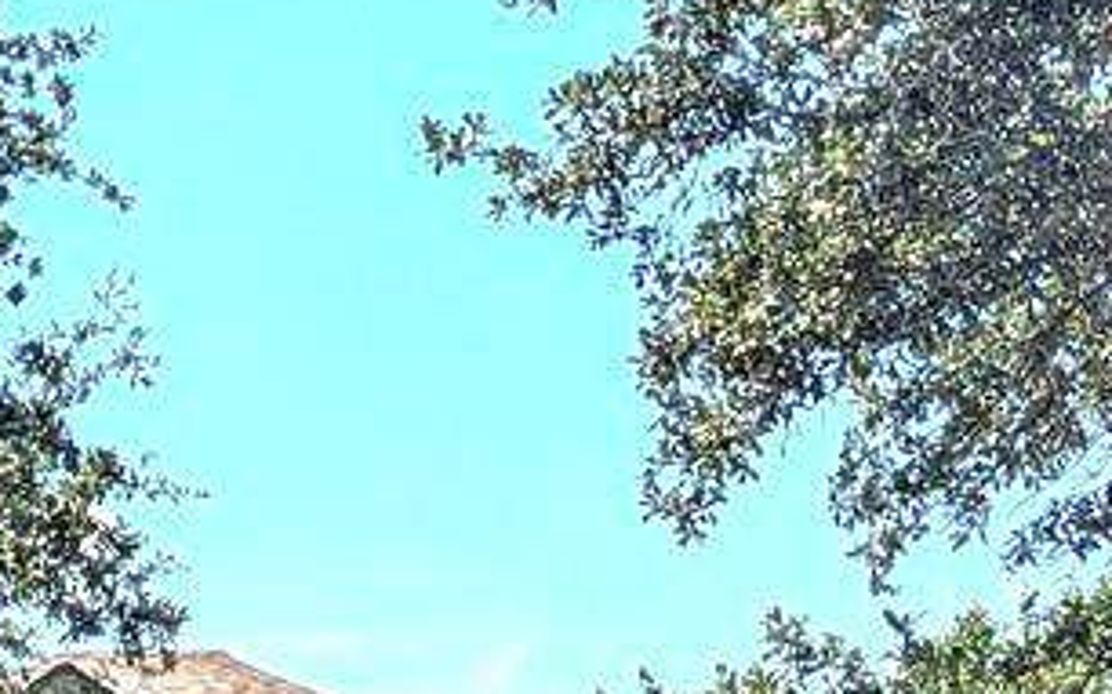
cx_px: 251
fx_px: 2575
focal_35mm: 85
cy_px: 1341
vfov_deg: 13.4
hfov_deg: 24.1
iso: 44
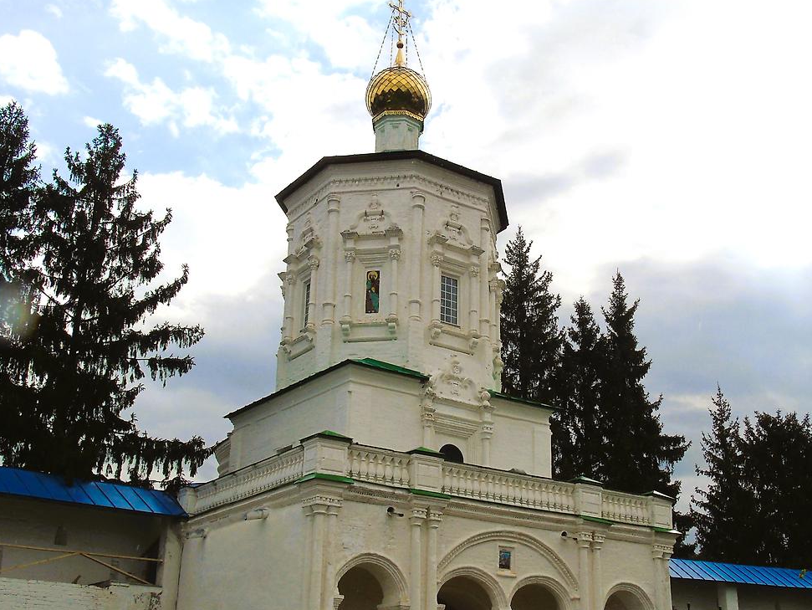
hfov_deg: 44.7
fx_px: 986
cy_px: 372
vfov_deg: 34.2
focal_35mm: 42
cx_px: 445
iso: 80
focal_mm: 6.1
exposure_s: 1/1000
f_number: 5
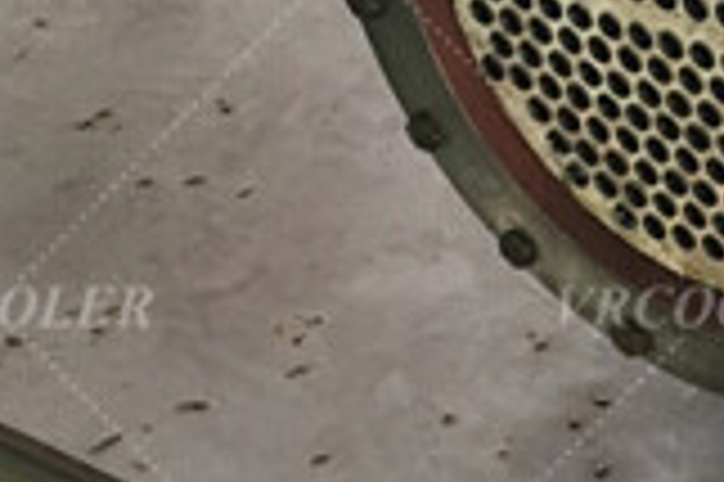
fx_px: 3014
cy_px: 113
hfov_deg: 12.7
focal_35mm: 150
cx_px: 1237
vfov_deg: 9.1
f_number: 2.2
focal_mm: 4.15
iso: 200
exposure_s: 1/33
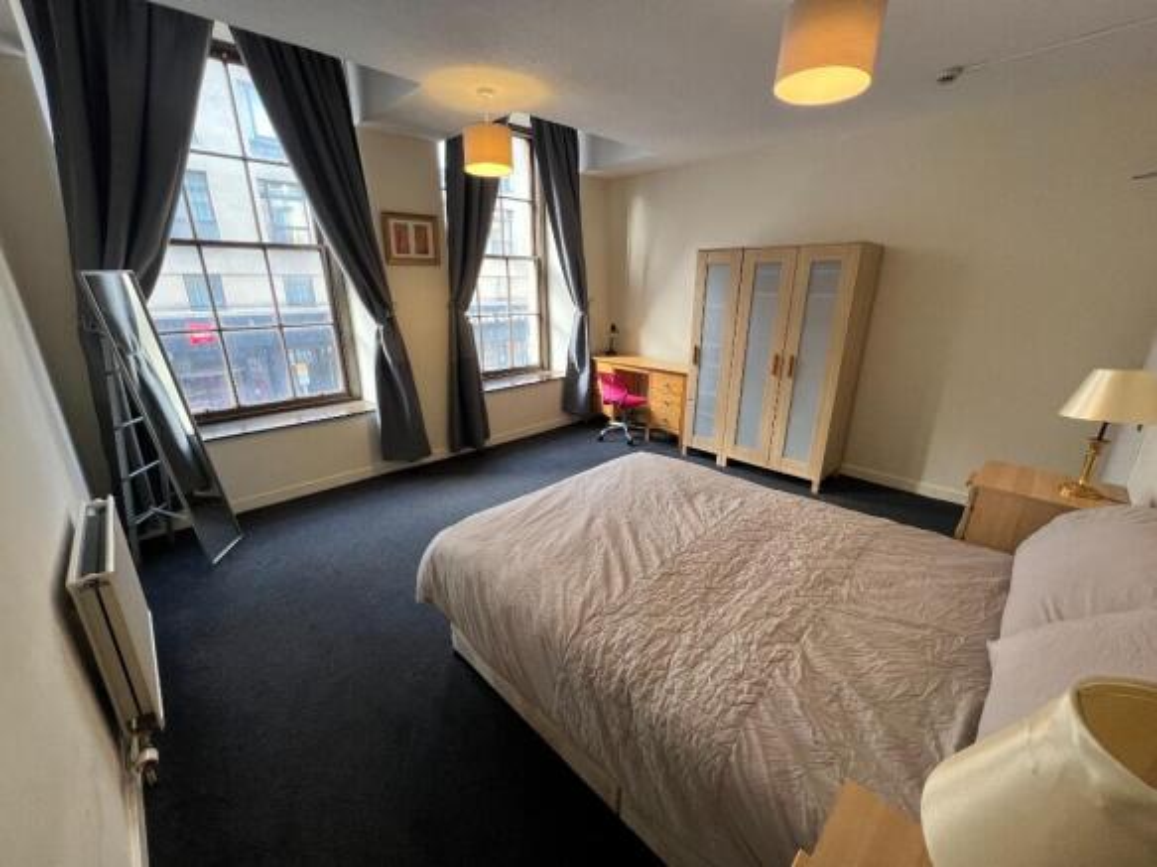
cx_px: 578
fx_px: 434
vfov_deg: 89.9
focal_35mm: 13
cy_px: 434
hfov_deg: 106.2
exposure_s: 1/50
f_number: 1.8
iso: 160
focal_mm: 1.57
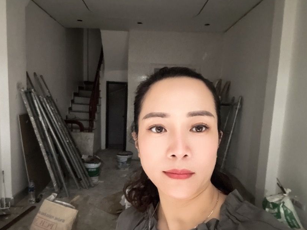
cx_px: 131
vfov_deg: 48.0
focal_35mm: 29
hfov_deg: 61.4
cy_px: 134
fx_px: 257
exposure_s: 1/16
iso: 800
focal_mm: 2.69
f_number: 1.9
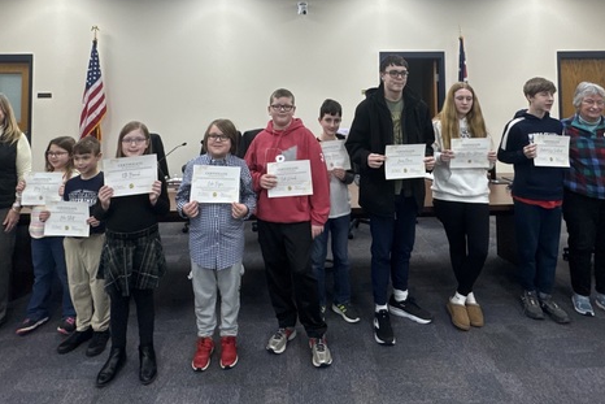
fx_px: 420
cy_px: 71
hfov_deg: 71.5
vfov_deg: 48.0
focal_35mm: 25
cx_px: 306
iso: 125
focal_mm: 2.22
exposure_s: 1/120
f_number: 2.2
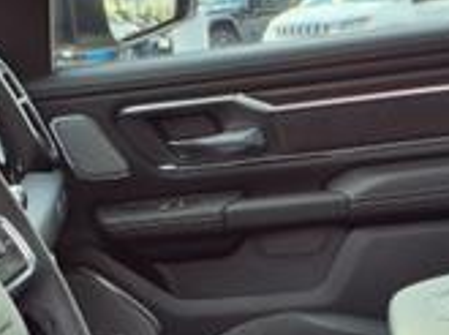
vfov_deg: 13.7
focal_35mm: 105
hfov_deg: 18.8
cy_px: 387
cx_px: 245
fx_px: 1359
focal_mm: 3.58
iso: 40
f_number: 1.9
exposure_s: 1/164
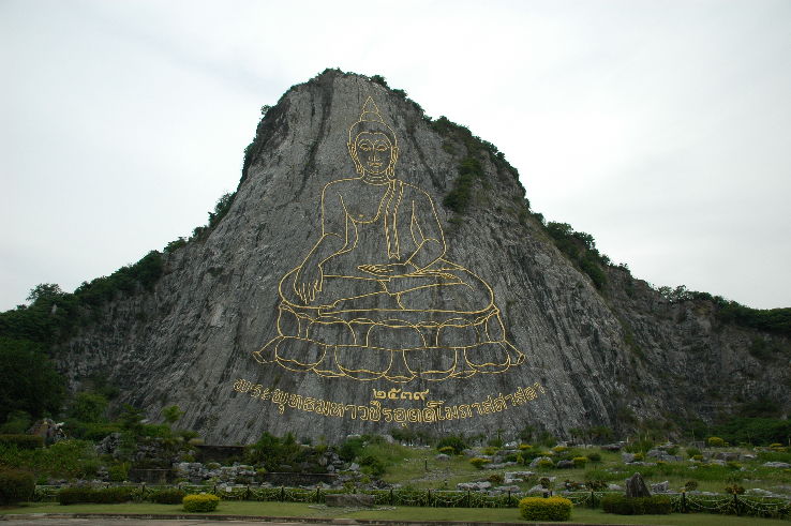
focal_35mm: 27
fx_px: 593
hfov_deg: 67.4
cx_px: 396
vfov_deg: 47.9
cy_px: 263
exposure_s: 1/250
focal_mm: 18
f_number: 10
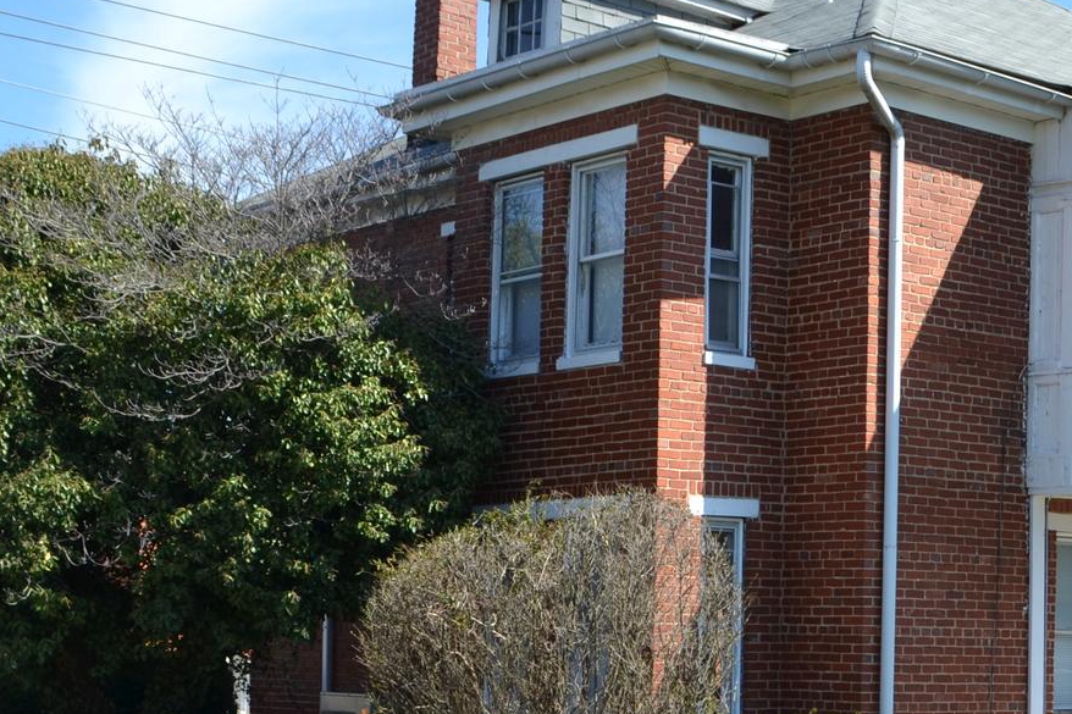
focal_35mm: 77
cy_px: 564
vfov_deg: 17.6
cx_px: 769
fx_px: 2292
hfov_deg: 26.1
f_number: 7.1
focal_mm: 22
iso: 100
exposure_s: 1/200
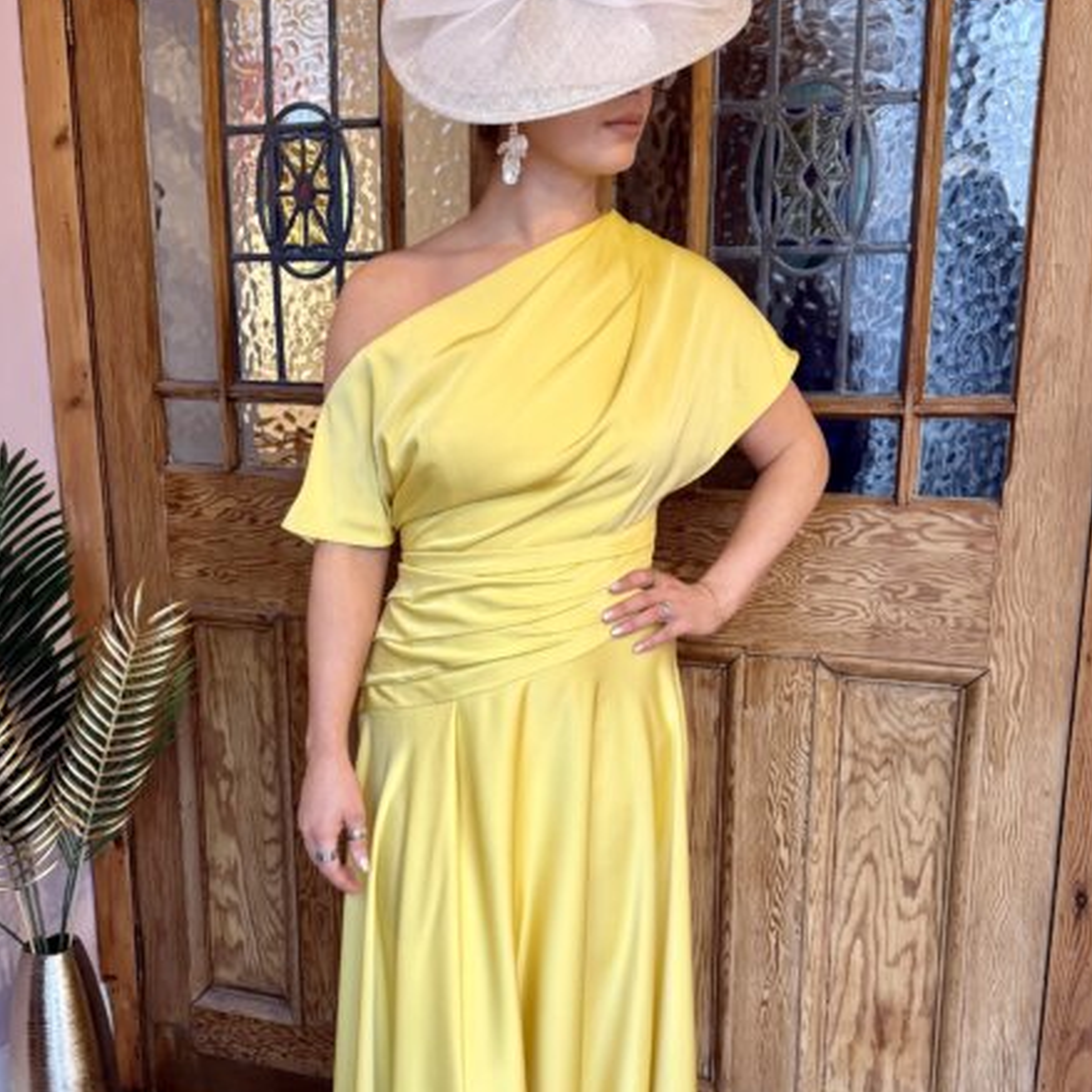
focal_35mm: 29
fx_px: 1035
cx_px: 535
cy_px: 711
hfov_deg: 55.6
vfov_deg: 54.7
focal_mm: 6.76
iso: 200
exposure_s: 1/50
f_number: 1.78
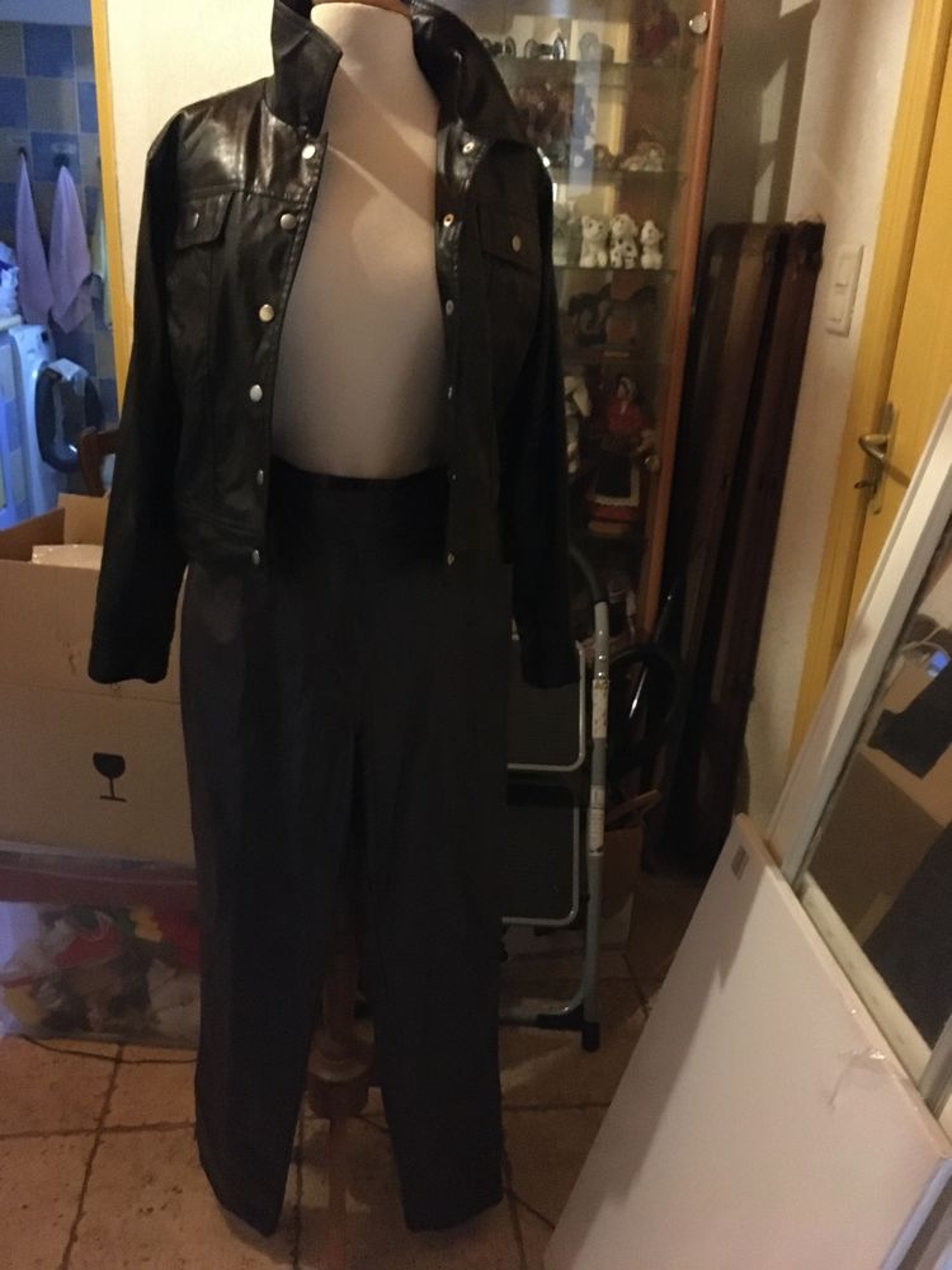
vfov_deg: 61.7
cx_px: 476
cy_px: 635
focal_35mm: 29
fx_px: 1063
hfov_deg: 48.2
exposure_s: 1/17
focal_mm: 4.15
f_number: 2.2
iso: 1250
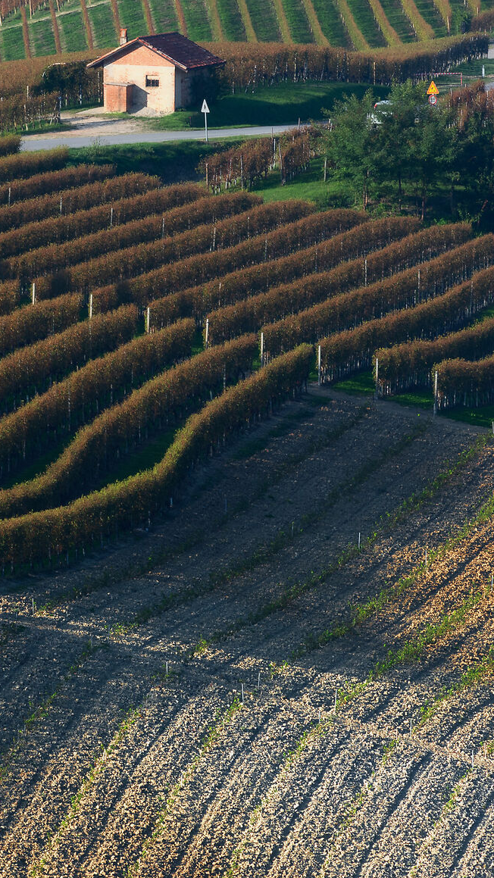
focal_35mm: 434
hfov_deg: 2.8
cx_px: -118
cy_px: 272
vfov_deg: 5.0
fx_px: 10106
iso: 100
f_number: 11
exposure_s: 1/125
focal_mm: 200
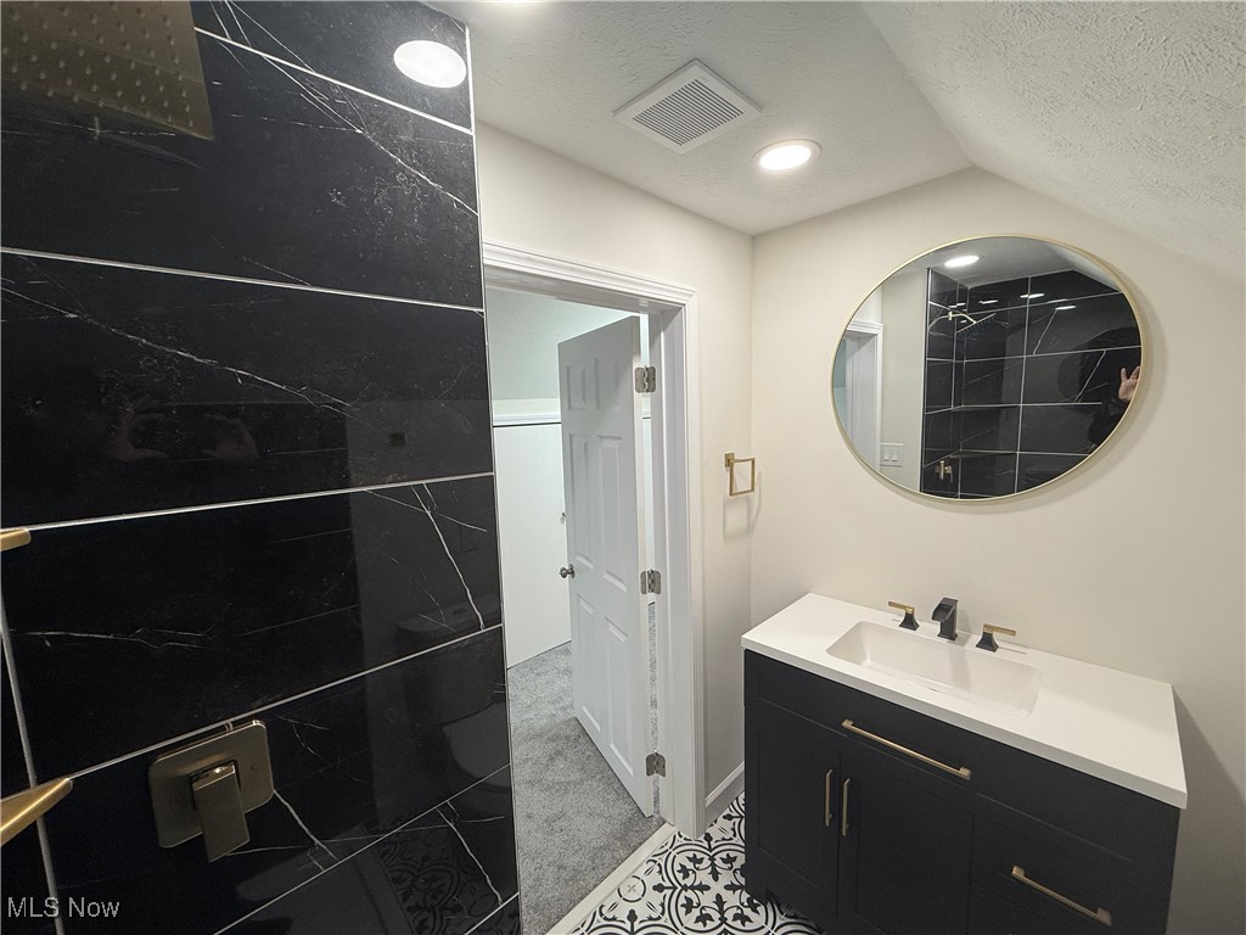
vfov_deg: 85.7
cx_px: 623
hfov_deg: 102.1
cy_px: 468
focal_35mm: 14
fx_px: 504
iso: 125
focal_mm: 2.22
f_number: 2.2
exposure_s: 1/120
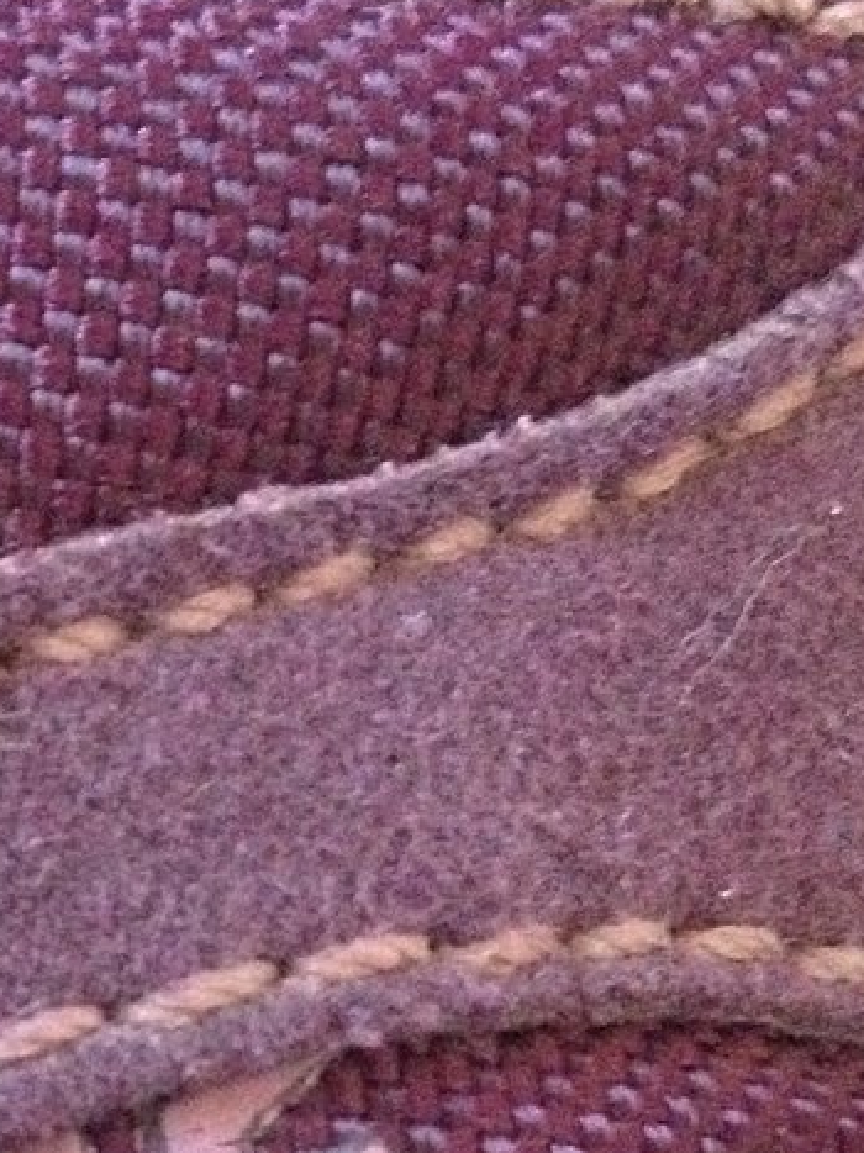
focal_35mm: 100
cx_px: -284
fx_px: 3329
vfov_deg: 19.3
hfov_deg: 14.1
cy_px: 1058
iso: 800
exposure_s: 1/15
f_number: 2.4
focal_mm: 4.28
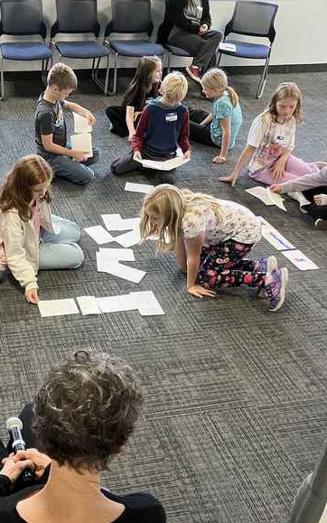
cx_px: 32
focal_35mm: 41
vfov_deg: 48.2
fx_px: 584
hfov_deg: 29.9
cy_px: 254
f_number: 1.8
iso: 125
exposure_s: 1/60
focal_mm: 3.99
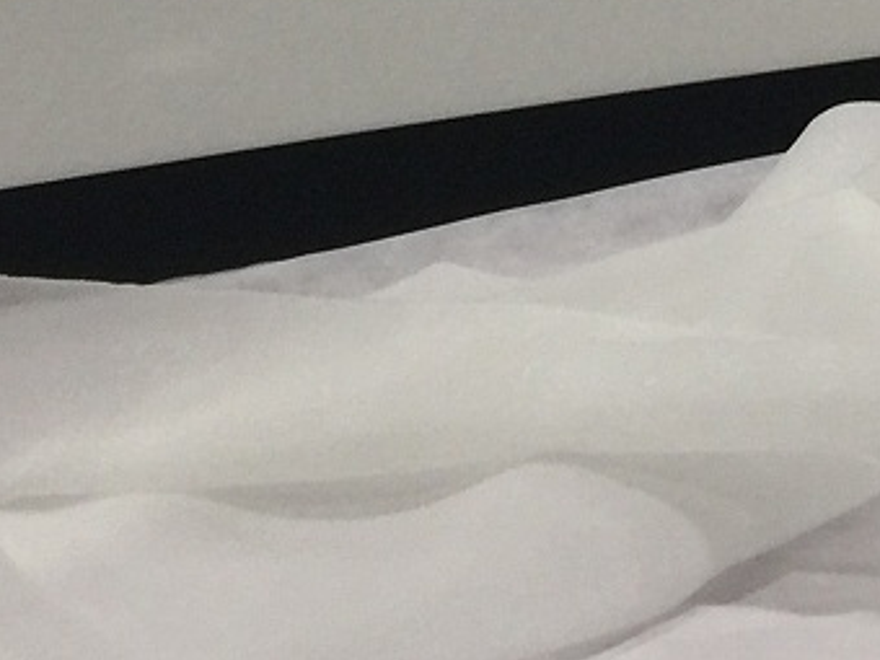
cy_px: -857
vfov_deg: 9.6
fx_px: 3534
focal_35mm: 139
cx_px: 683
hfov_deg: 14.1
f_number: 2.2
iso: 64
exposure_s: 1/33
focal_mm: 4.15
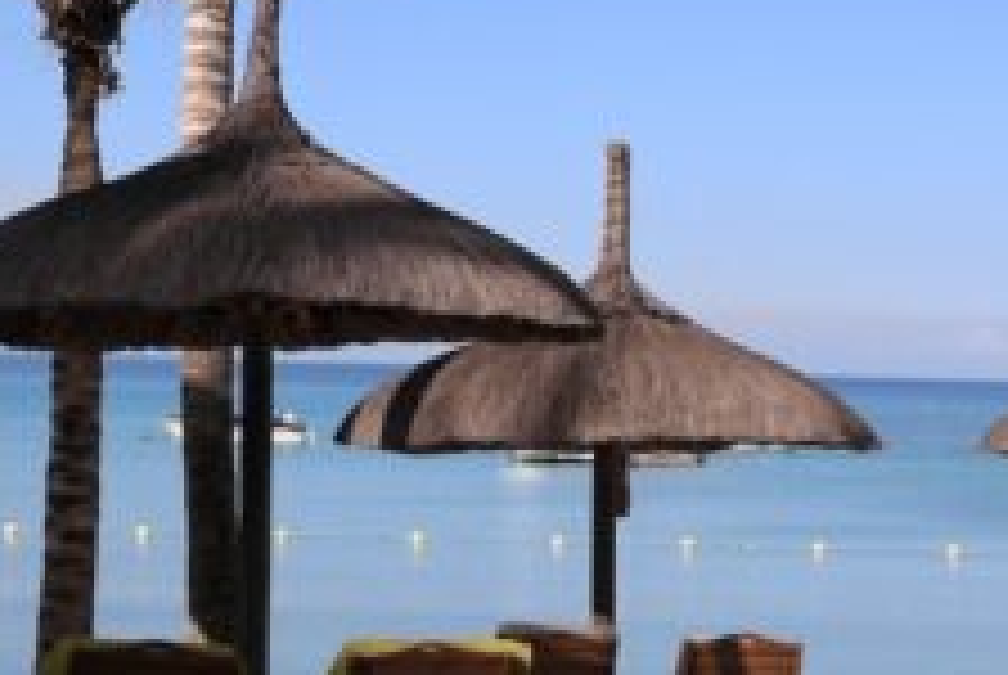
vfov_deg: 12.8
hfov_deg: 19.0
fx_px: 3000
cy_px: 184
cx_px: 324
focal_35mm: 107
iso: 100
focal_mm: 26
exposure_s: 1/400
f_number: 7.1
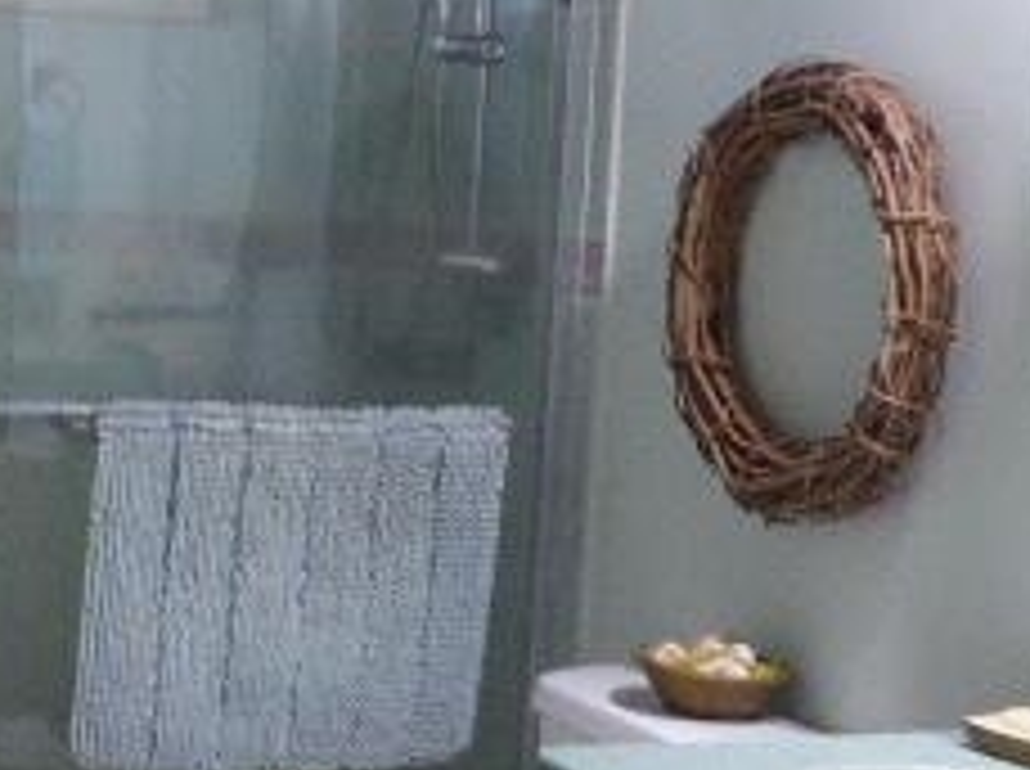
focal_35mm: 70
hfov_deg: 26.6
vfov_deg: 21.0
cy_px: 392
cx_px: 49
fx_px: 2080
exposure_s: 1/15
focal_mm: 4.3
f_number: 3.3
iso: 400
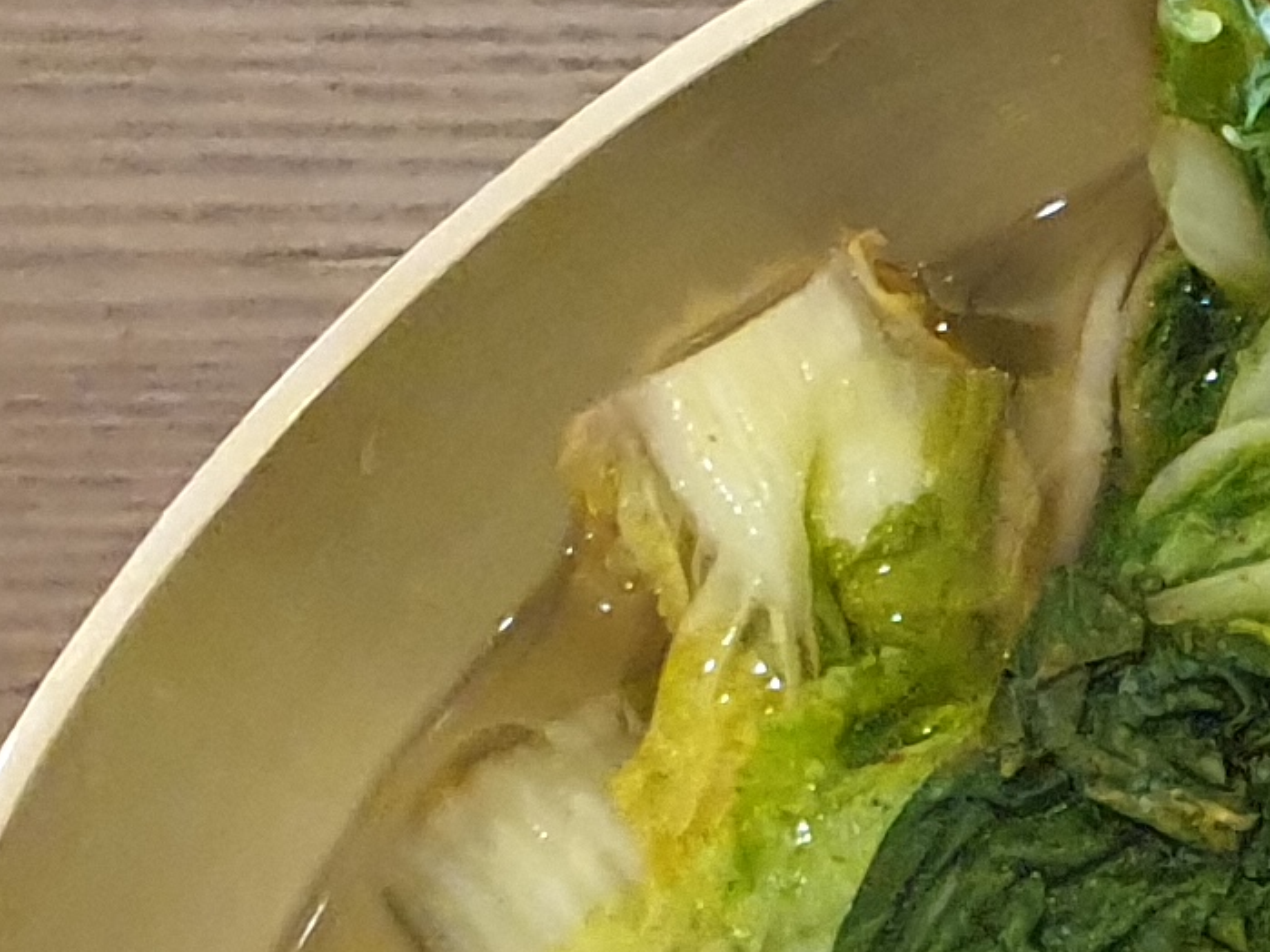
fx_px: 5502
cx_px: 2740
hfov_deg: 11.5
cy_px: 1917
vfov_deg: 9.3
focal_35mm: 150
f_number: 2.4
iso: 320
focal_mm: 4.3
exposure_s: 1/60
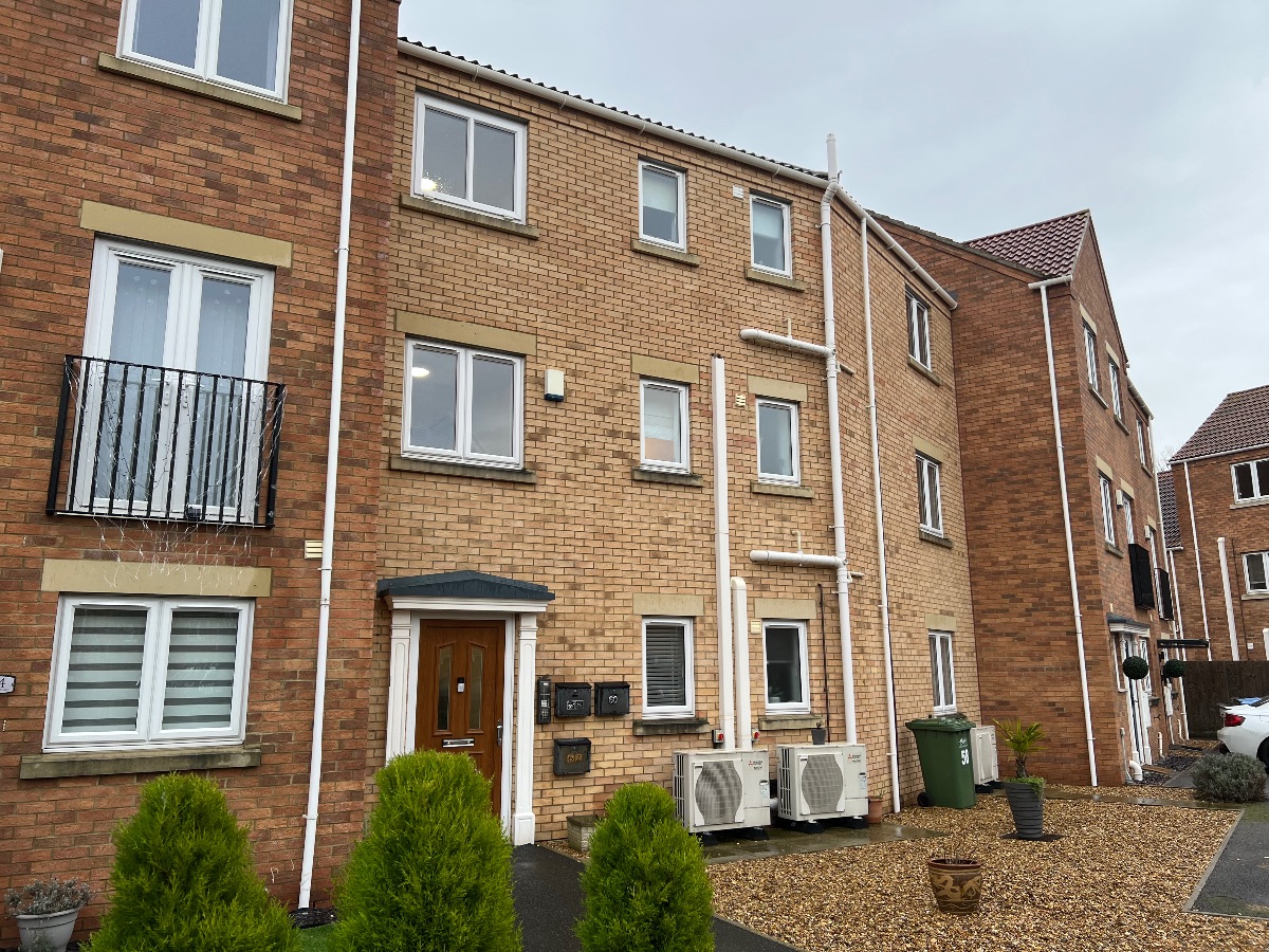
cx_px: 634
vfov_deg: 53.1
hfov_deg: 67.3
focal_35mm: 26
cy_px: 476
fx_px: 953
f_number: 1.5
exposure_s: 1/121
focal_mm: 5.7
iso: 40
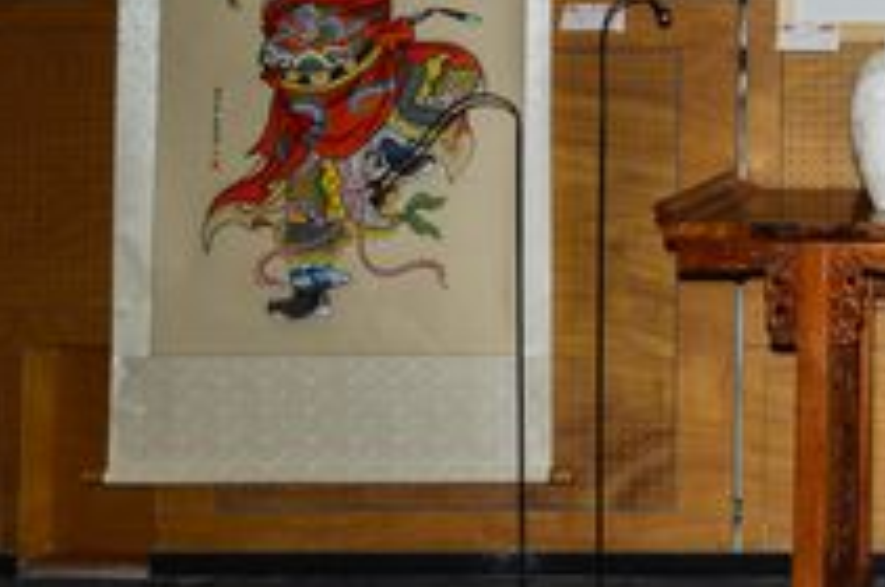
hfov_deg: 27.9
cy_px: -80
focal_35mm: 57
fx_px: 1399
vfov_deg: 22.2
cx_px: 1204
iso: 100
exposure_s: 1/60
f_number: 4
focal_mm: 20
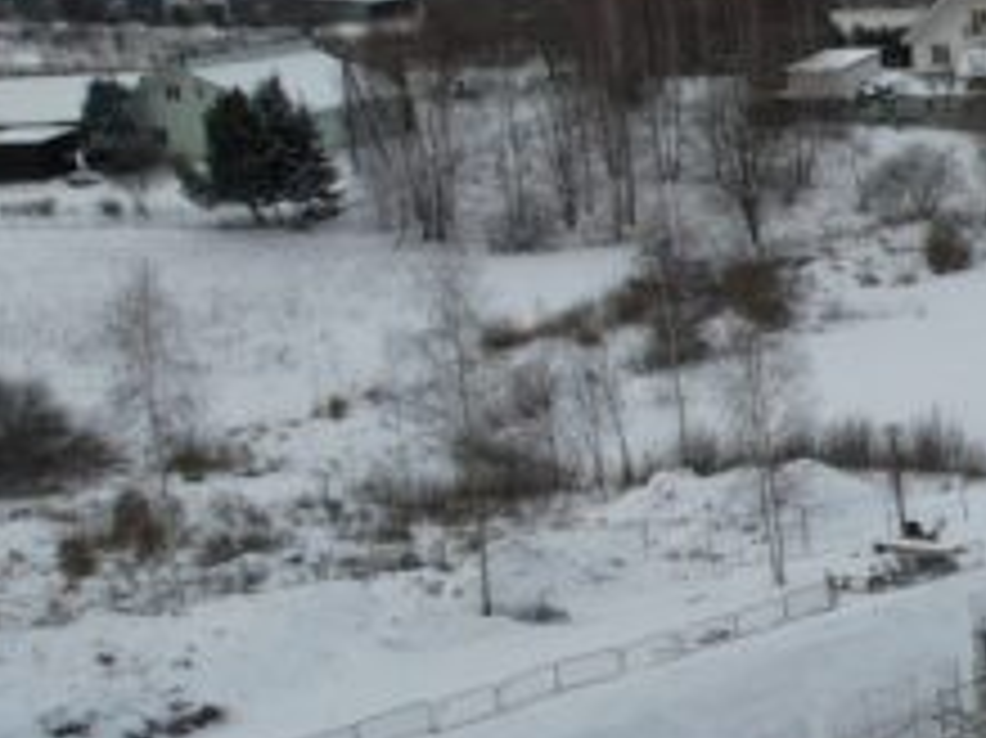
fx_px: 2818
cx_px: 1904
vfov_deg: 14.9
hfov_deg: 16.0
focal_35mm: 99
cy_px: 533
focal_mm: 8.38
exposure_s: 1/640
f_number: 2.8
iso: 100
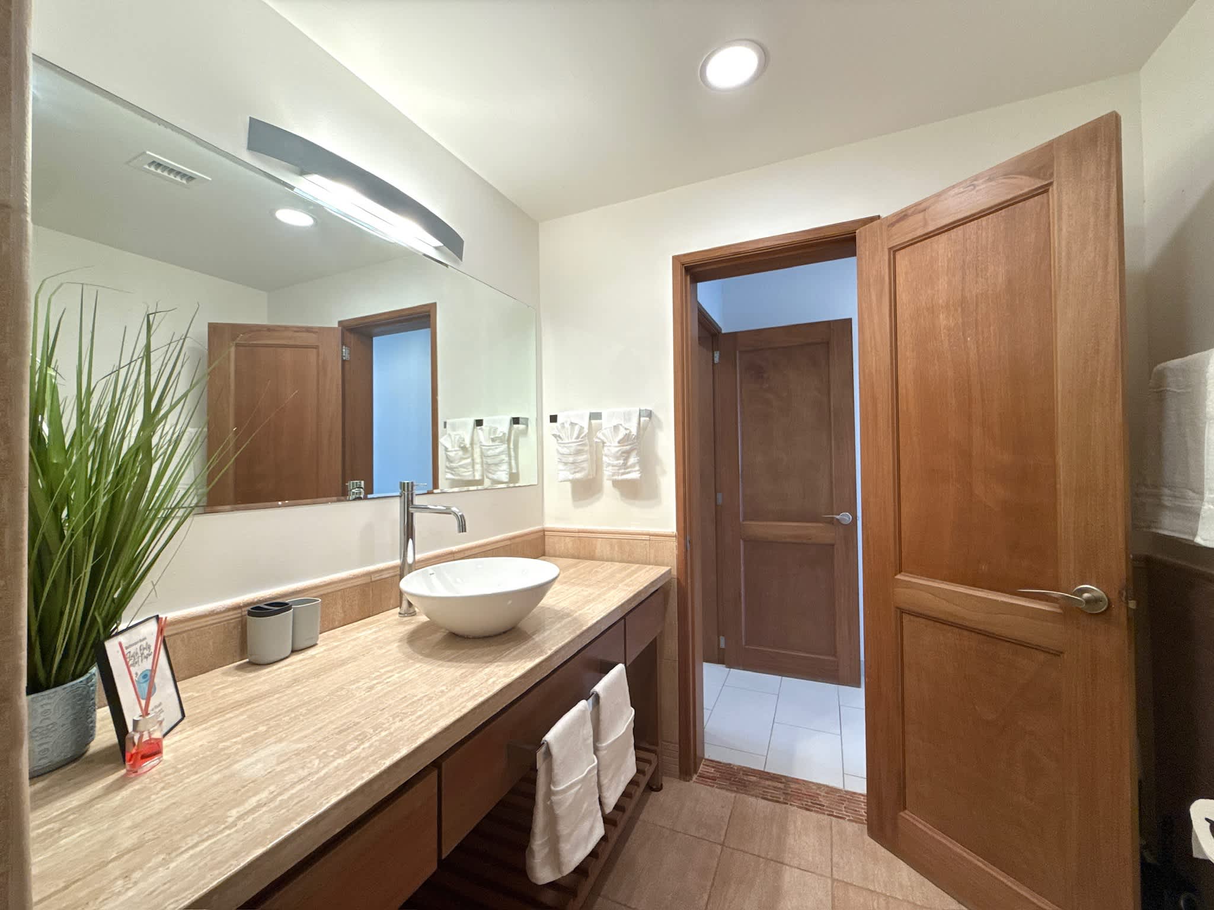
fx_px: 491
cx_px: 607
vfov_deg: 85.7
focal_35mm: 14
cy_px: 455
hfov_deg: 102.1
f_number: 2.2
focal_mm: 2.2
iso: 100
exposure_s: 1/120
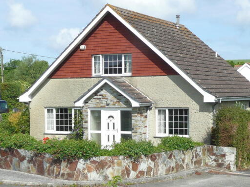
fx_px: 527
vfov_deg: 20.1
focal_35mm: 73
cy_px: 106
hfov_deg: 26.7
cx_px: 142
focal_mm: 7
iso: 100
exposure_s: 1/500
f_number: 4
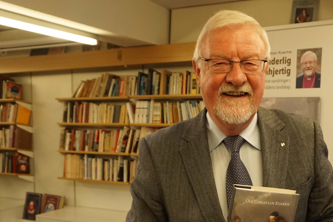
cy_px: 151
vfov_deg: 31.1
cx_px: 238
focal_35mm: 43
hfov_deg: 44.6
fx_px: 395
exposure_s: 1/160
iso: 1600
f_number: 4
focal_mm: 19
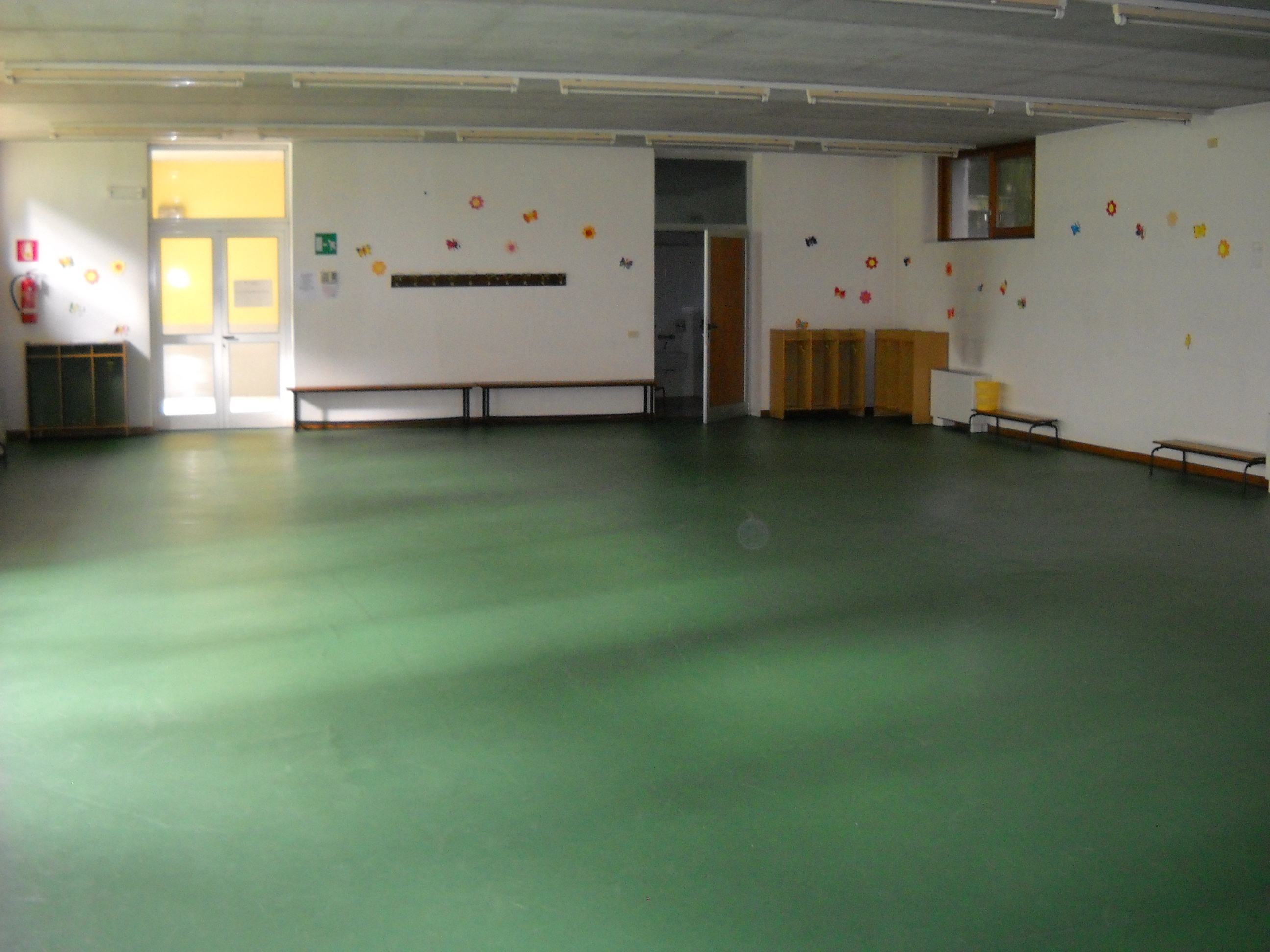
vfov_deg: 35.1
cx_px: 635
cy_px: 476
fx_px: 1504
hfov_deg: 45.8
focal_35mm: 41
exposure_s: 1/30
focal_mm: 6.72
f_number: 3.1
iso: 400
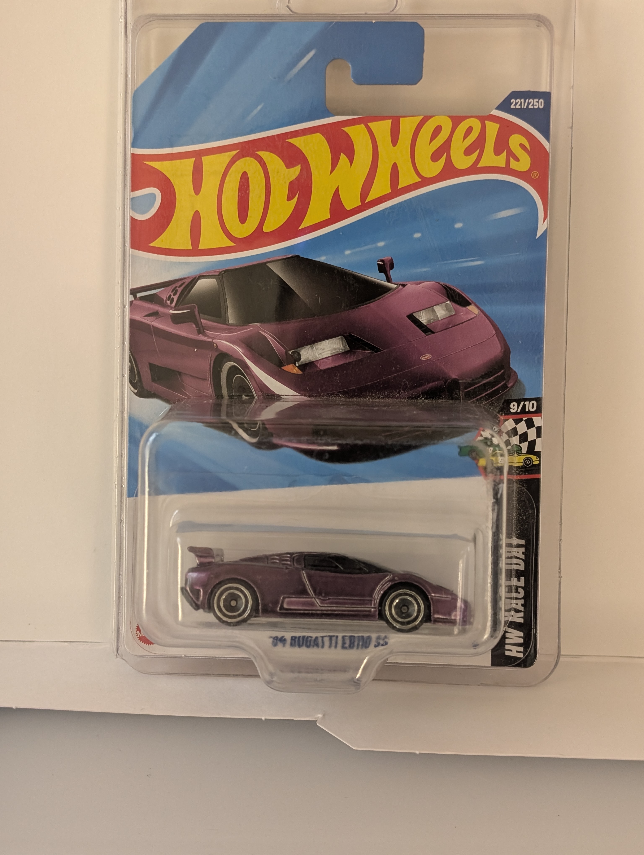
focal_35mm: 49
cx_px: 322
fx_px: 1212
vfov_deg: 38.9
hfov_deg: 29.7
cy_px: 428
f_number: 1.68
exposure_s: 1/57.3
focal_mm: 6.9
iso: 230
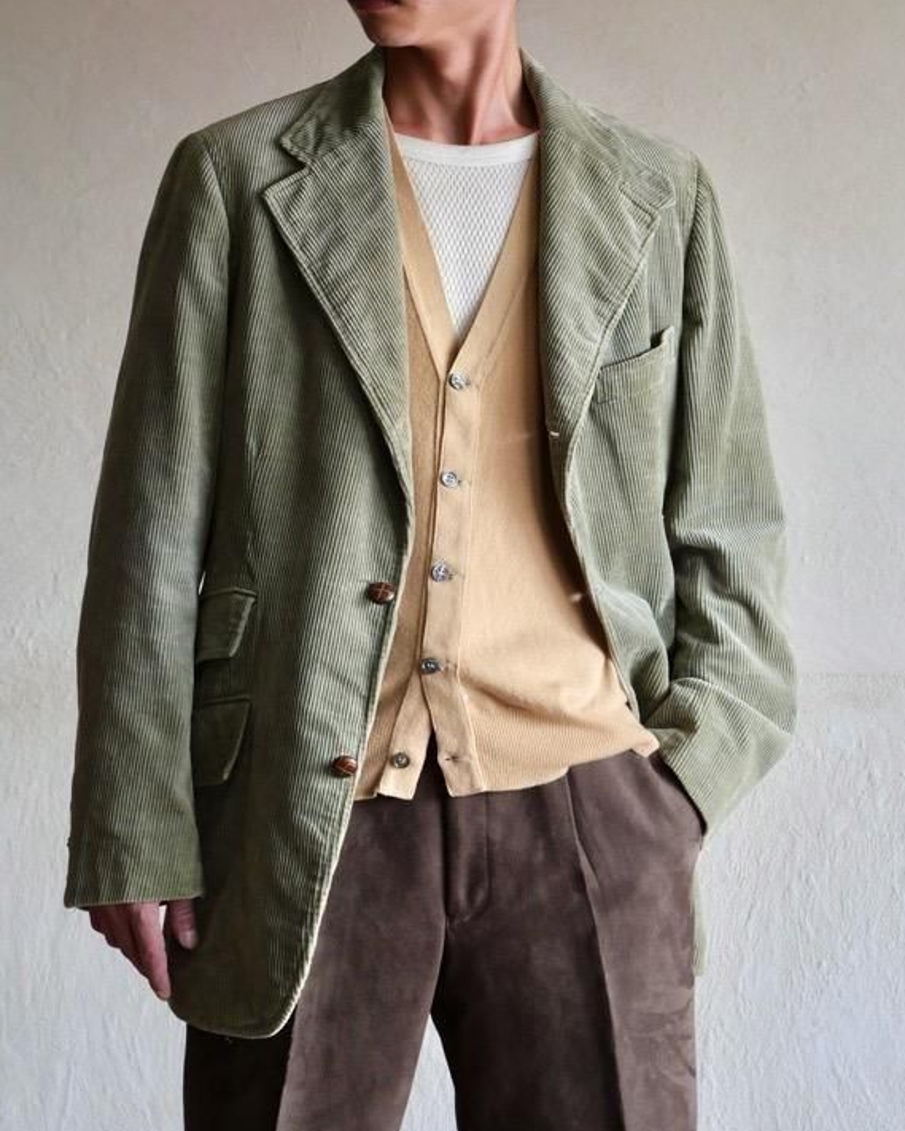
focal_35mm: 103
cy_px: 599
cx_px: 420
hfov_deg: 15.0
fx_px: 3448
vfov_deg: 18.6
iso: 800
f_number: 3.9
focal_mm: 44
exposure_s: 1/100
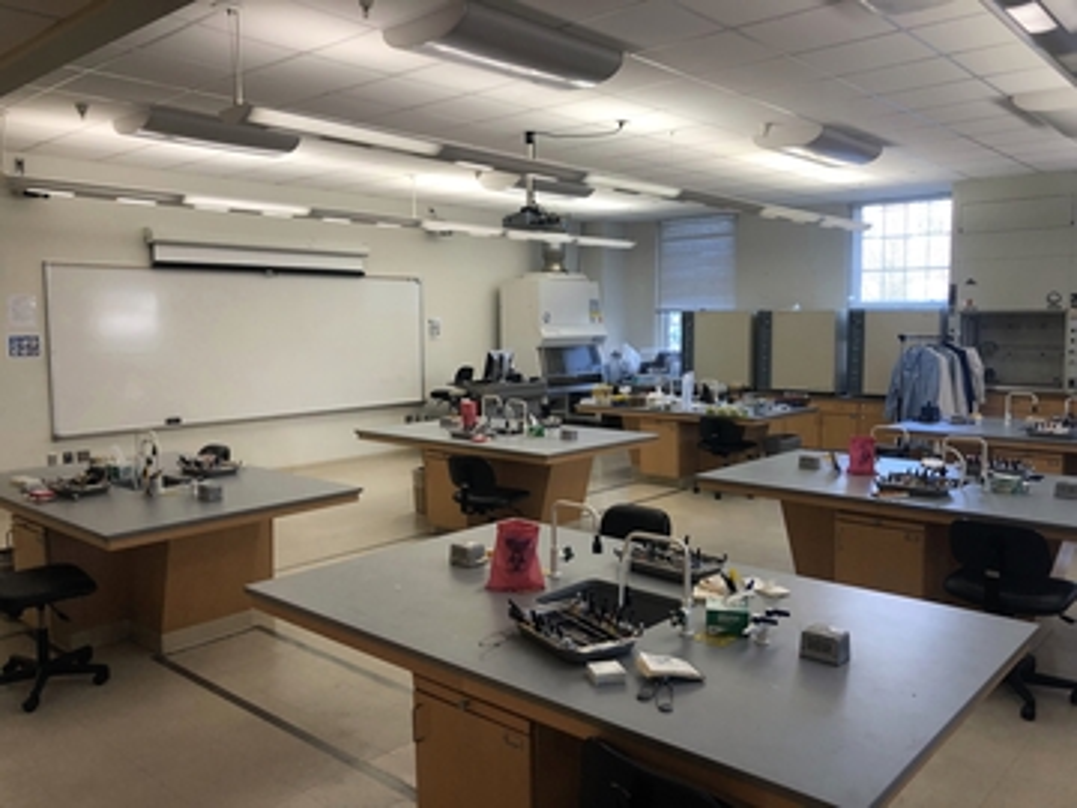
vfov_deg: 49.7
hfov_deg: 63.4
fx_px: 871
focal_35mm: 28
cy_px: 404
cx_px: 538
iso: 25
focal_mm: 3.99
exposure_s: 1/40
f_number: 1.8
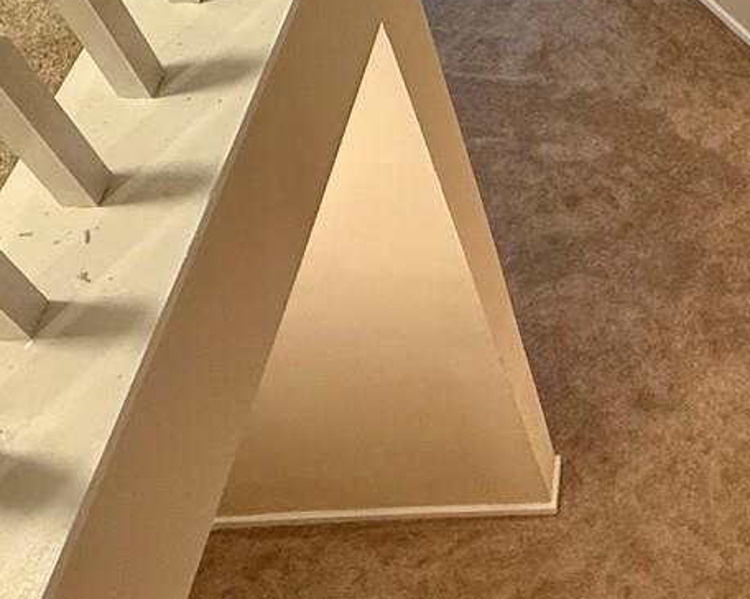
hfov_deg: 32.9
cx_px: 867
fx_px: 1065
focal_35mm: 48
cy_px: -193
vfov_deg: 26.4
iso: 400
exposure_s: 1/60
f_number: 2.2
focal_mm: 2.22
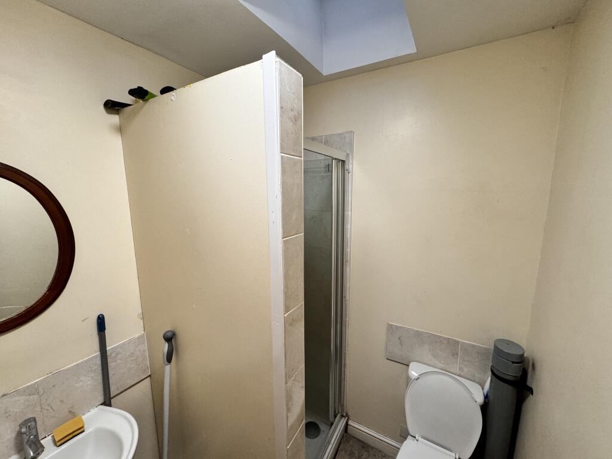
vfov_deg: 85.7
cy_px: 230
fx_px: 248
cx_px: 306
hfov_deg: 102.1
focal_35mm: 14
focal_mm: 2.22
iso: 200
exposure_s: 1/100
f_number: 2.2
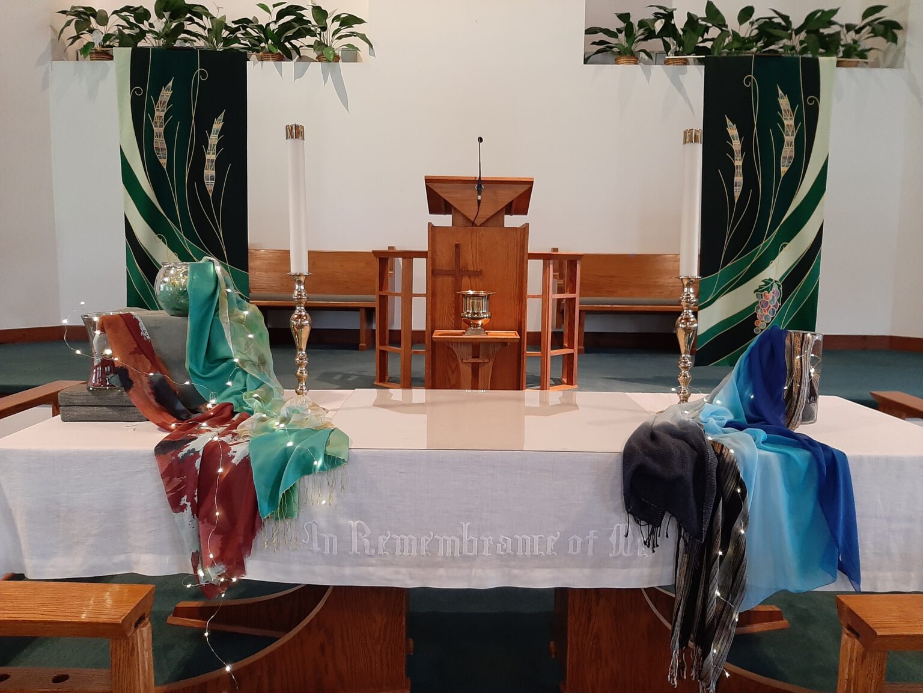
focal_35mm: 26
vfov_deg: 53.1
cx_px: 462
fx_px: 693
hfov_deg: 67.3
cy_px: 346
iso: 200
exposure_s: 1/30
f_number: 1.7
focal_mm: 3.93
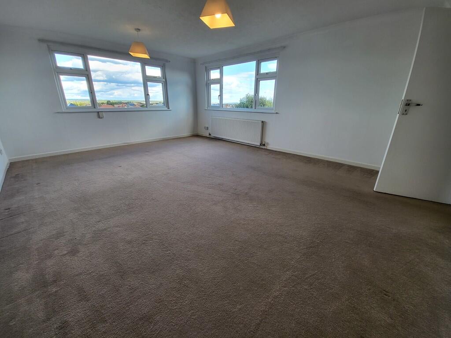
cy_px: 169
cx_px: 226
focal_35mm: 13
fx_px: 169
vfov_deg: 89.9
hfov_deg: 106.2
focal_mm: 1.74
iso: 50
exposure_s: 1/100
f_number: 2.2
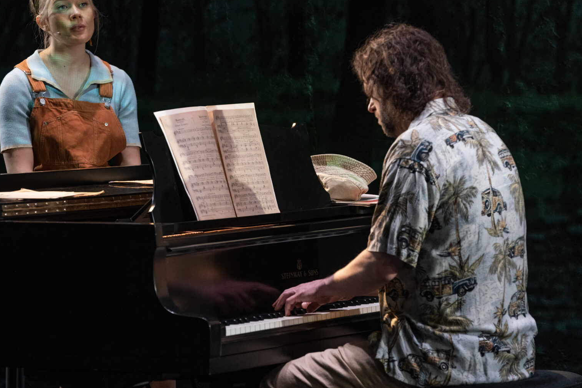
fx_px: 3556
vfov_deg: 6.2
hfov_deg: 9.4
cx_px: 271
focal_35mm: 220
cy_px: 169
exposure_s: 1/200
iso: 4000
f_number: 5
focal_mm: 174
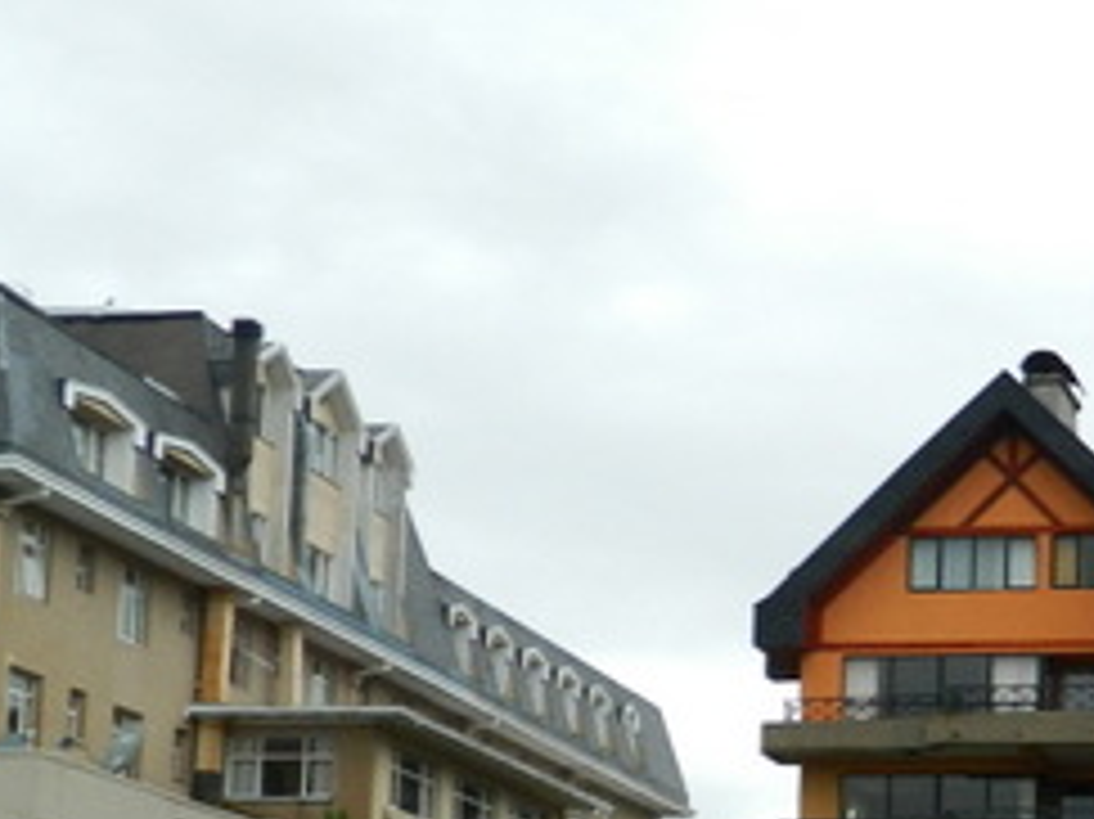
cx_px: 1306
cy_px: 792
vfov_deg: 14.3
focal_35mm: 102
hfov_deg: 18.3
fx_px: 3222
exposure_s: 1/60
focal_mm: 5.6
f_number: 3.2
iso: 80
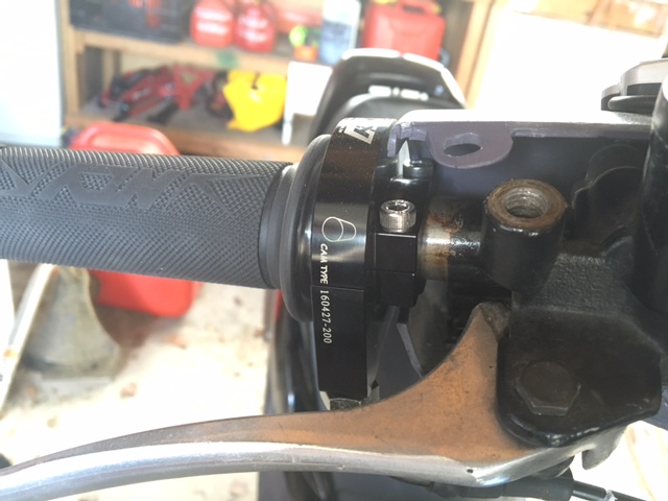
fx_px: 560
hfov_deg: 61.7
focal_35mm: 29
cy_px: 250
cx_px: 334
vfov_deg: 48.2
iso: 160
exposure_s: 1/33
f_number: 2.2
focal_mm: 4.15
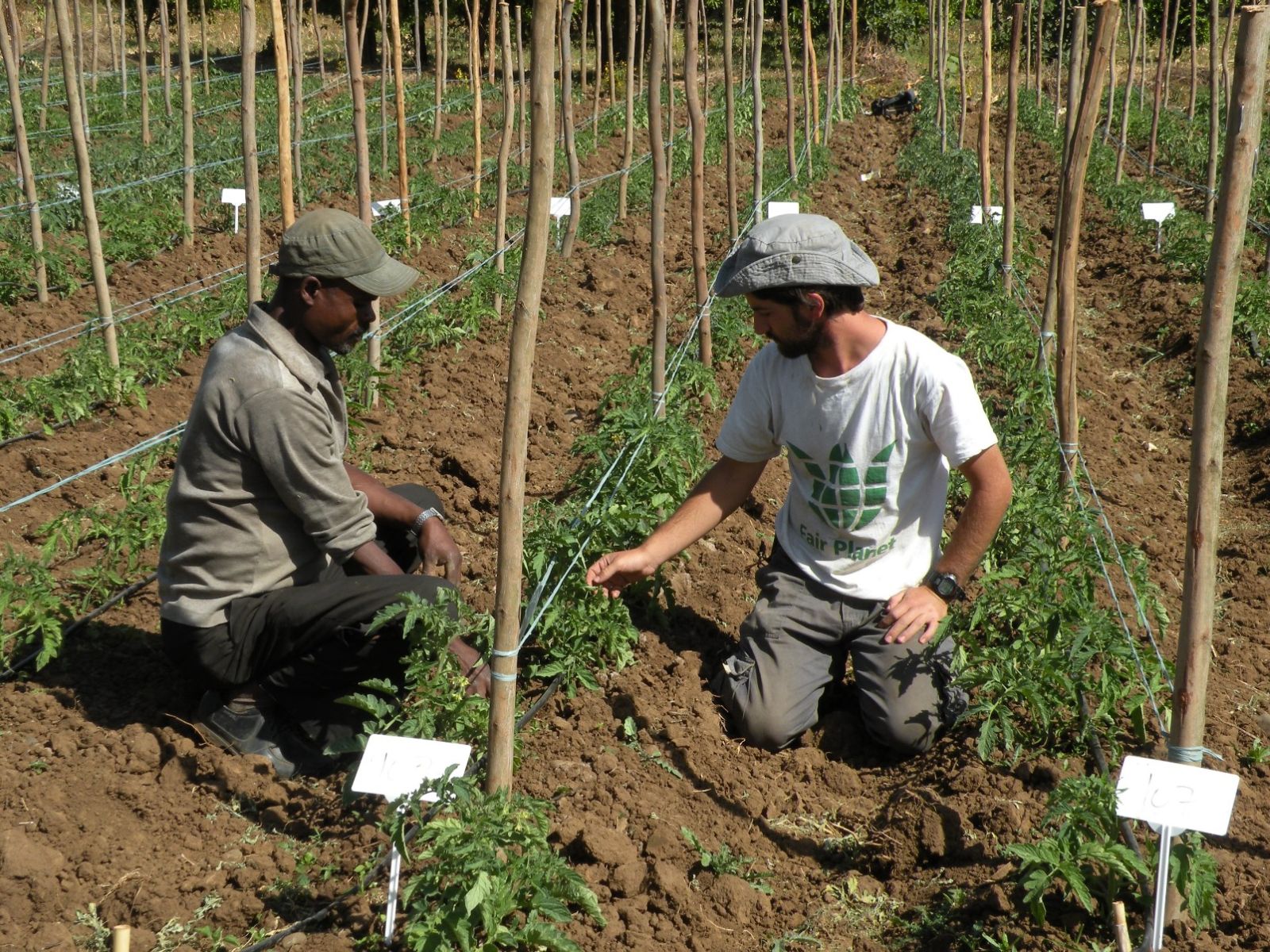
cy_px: 476
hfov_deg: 29.0
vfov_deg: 21.9
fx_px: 2458
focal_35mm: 67
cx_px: 635
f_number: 6.3
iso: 64
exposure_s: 1/261
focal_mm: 11.9
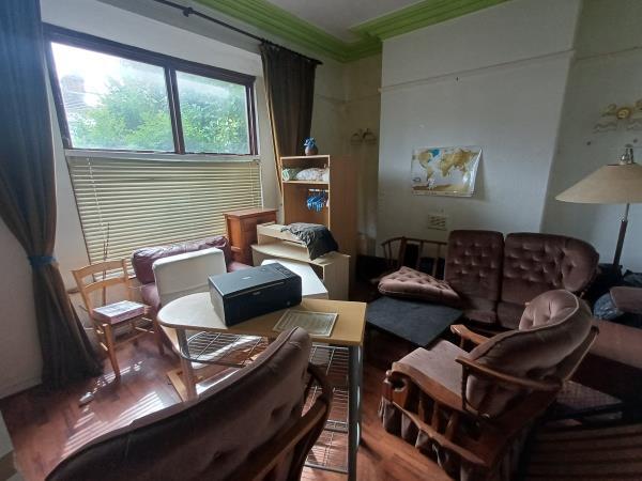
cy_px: 240
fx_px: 297
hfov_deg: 94.5
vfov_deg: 78.1
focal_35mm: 16
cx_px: 321
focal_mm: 1.64
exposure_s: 1/100
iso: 100
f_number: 2.2
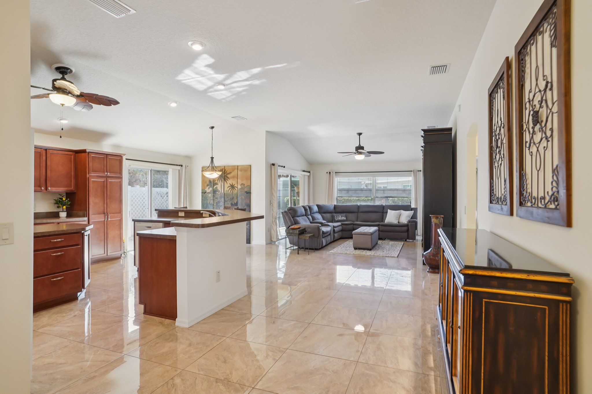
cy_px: 197
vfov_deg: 64.5
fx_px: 312
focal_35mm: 19
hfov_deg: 86.9
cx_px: 296
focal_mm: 19
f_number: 10
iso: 400
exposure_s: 1/10
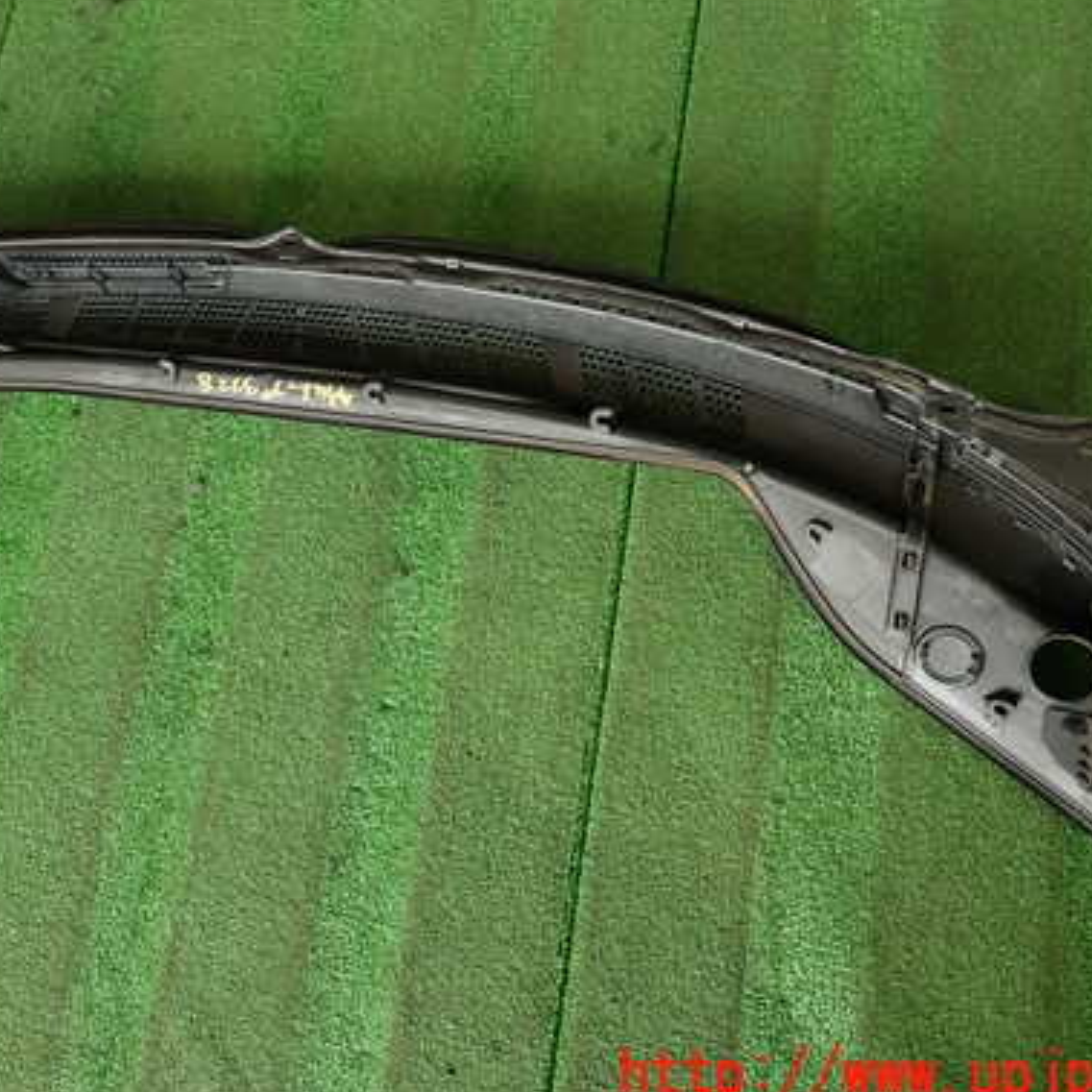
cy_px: 464
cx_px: 406
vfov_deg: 47.1
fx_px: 1249
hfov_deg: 46.8
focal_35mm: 35
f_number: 2
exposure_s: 1/60
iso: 160
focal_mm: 4.5
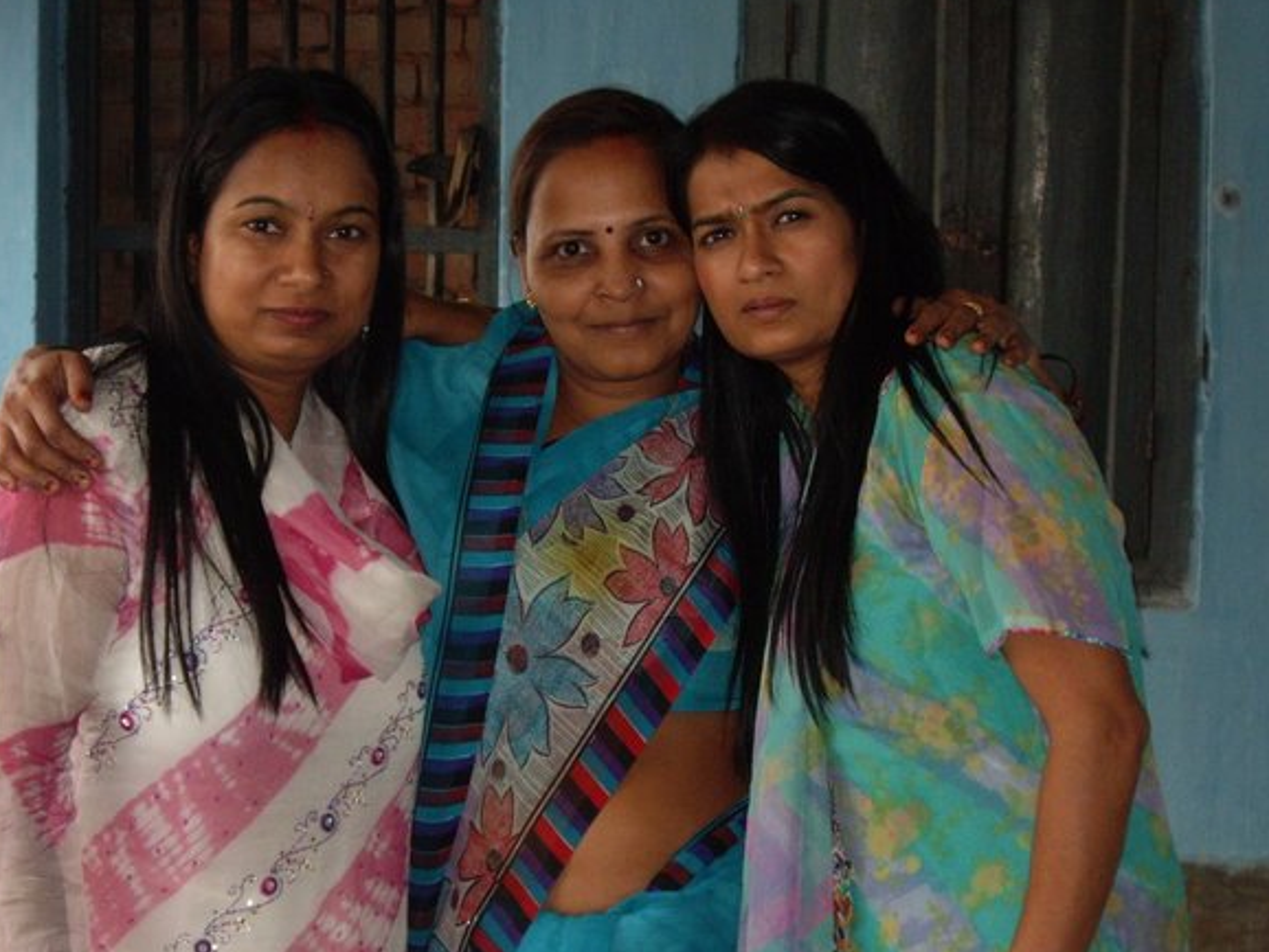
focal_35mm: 104
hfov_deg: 18.9
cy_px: 465
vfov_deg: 14.2
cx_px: 643
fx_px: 3814
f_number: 4.6
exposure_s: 1/100
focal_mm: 15.3
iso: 200
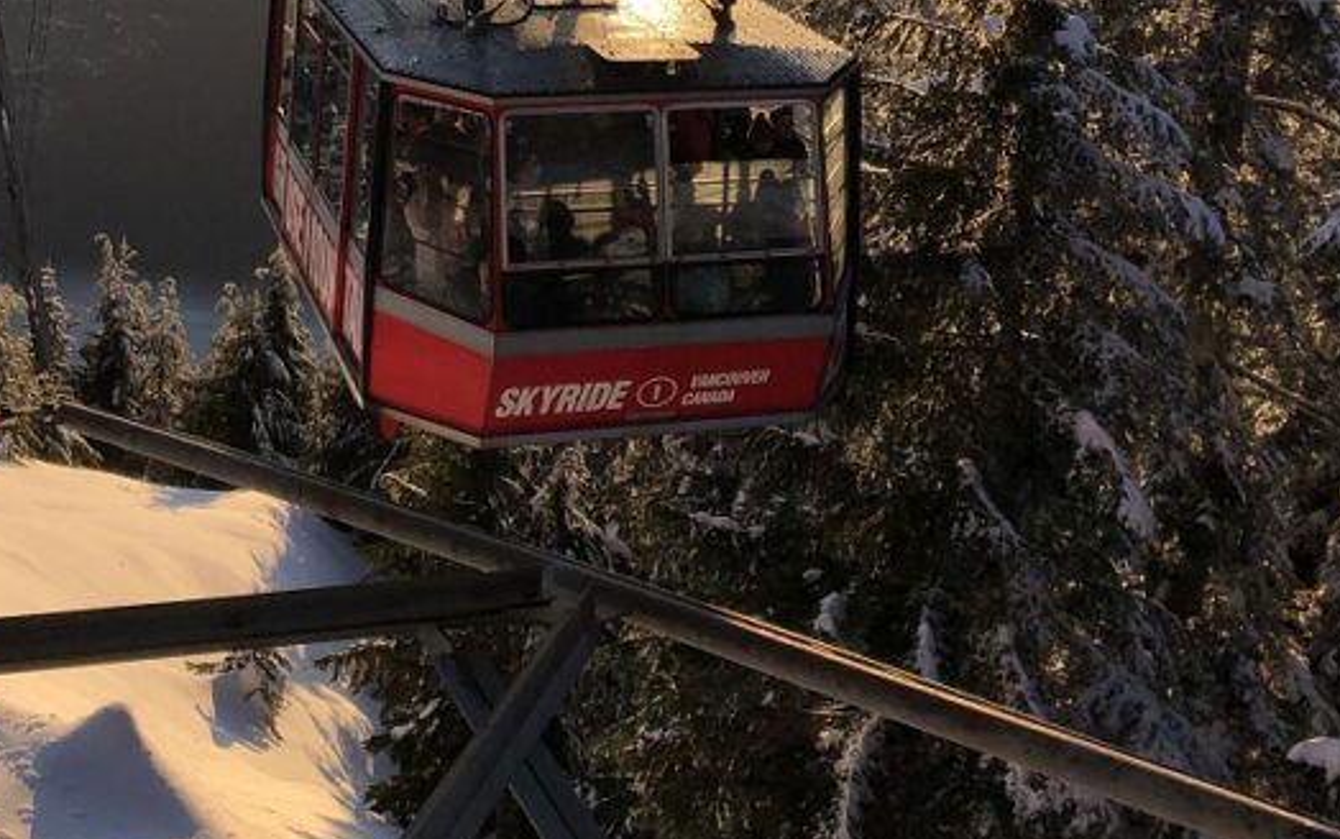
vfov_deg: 21.3
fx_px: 2119
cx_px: 537
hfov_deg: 35.0
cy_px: -84
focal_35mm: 58
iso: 20
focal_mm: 3.99
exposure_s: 1/1656
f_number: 1.8
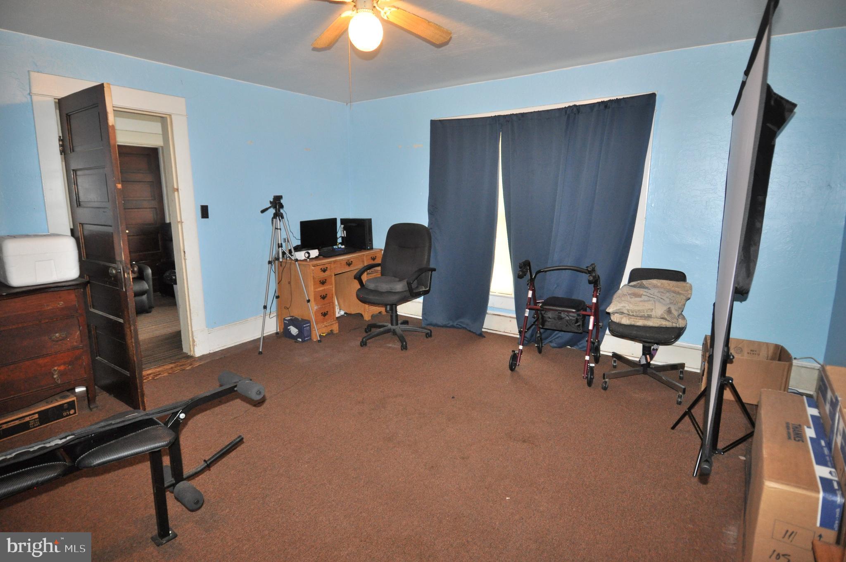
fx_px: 422
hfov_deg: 90.1
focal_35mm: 18
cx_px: 423
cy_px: 281
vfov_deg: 67.2
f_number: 4
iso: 800
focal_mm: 12
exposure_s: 1/60
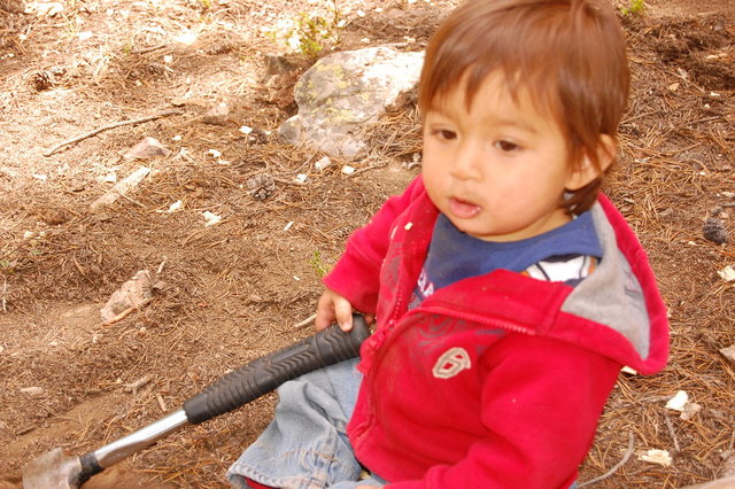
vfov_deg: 16.5
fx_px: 1683
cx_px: 368
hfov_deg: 24.6
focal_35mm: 82
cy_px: 244
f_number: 5.6
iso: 400
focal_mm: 55
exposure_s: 1/200
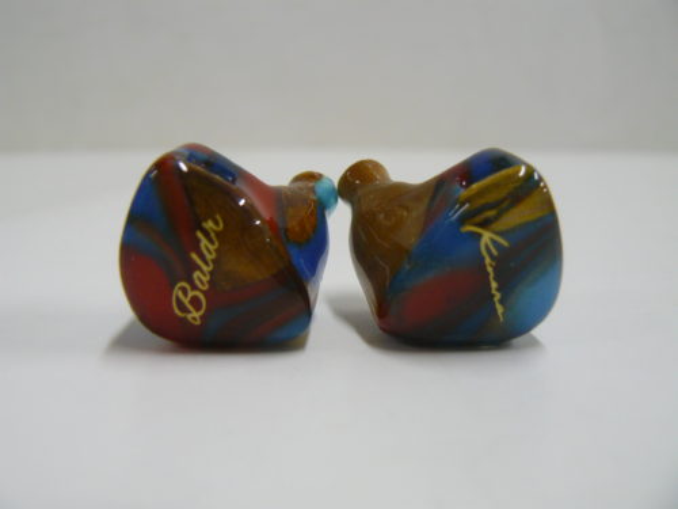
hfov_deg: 51.4
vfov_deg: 39.7
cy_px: 254
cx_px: 339
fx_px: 705
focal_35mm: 36
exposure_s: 1/30
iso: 160
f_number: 2.8
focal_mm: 6
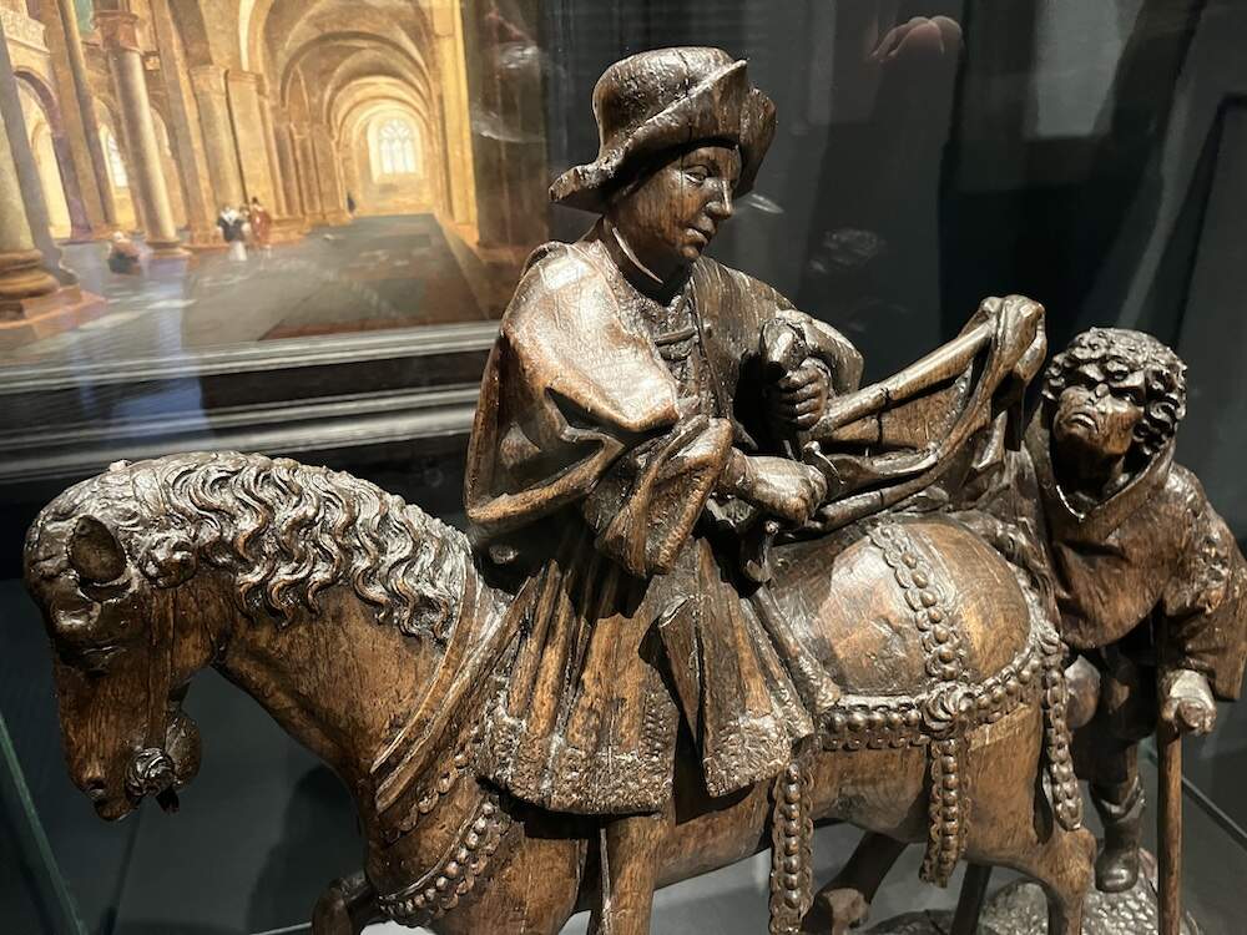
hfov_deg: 67.3
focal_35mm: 26
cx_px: 624
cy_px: 468
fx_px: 937
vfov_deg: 53.1
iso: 1000
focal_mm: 5.1
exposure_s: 1/30
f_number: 1.6
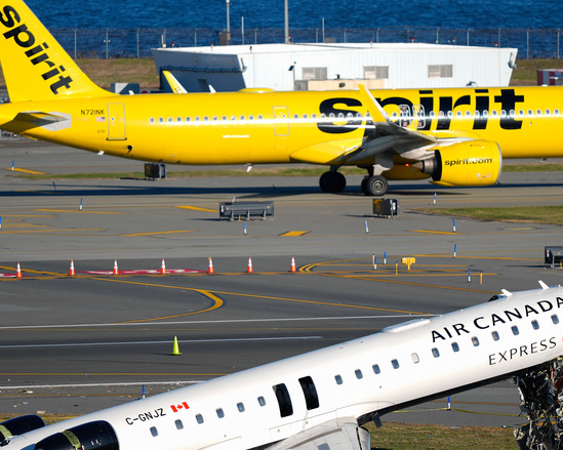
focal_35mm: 700
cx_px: 312
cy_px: 236
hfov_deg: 2.8
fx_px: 11662
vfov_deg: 2.2
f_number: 2.8
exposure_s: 1/5000
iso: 200
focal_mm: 400
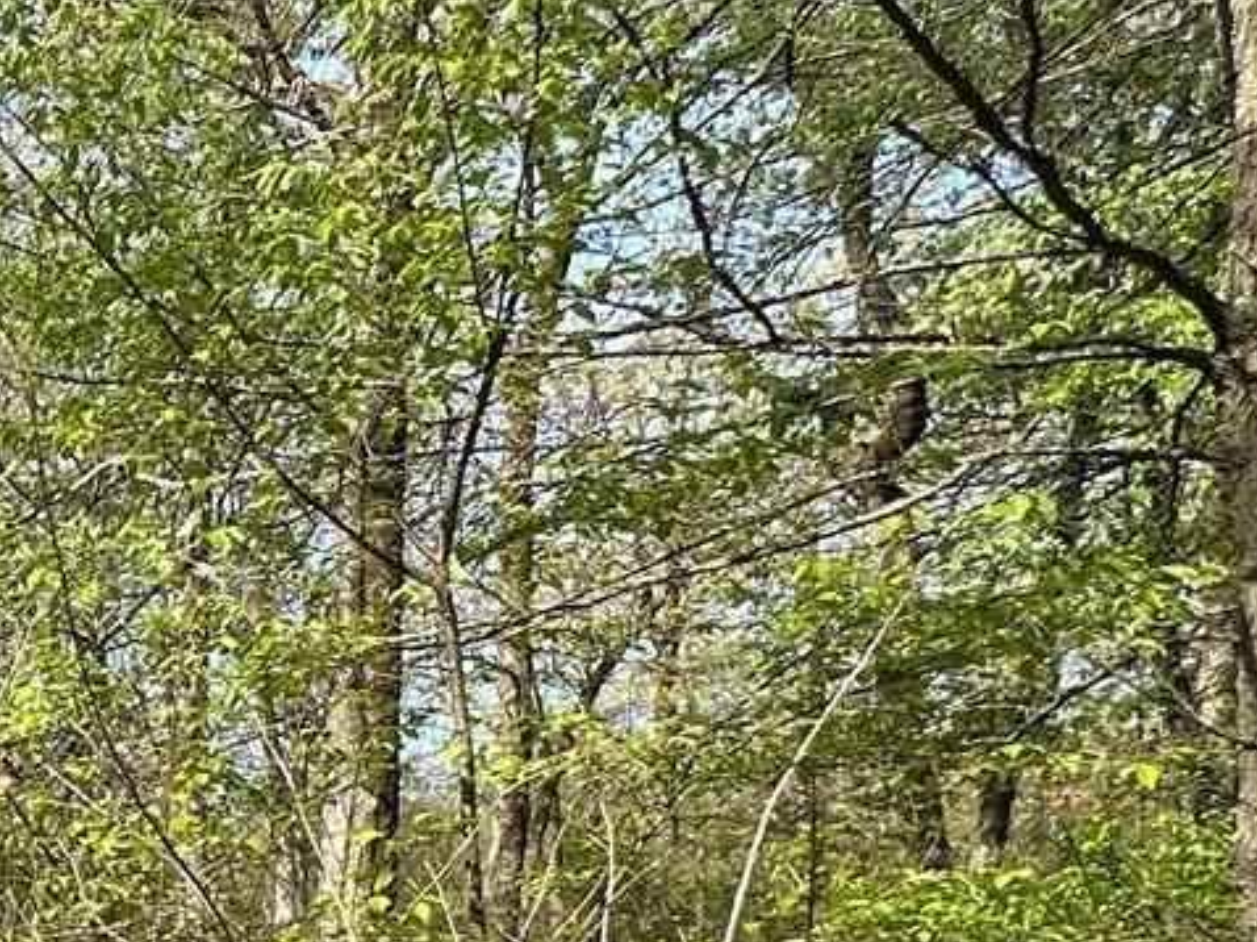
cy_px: 1092
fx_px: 2178
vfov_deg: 22.7
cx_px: -847
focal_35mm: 60
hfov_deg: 22.8
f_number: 2.2
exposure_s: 1/662
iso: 40
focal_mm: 2.22
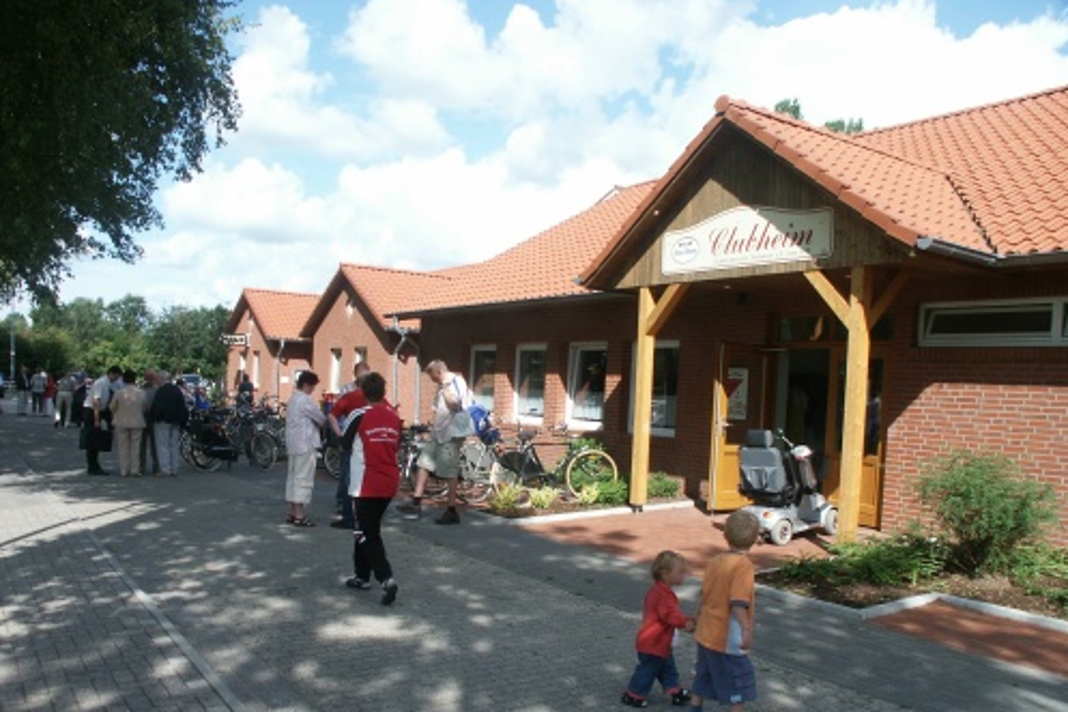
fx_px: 890
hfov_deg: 61.9
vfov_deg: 43.5
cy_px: 409
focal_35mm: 30
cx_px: 522
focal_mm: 7.27
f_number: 6.7
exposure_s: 1/250
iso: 100
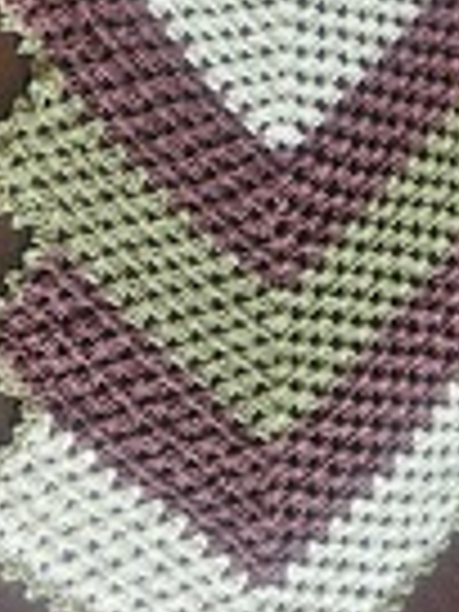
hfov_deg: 18.7
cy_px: -144
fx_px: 1397
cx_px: 212
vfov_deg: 22.5
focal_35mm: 79
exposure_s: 1/120
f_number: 1.8
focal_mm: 5.4
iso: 640
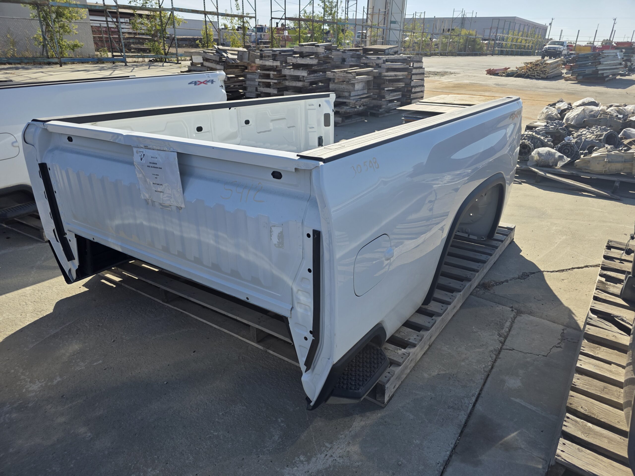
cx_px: 318
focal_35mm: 23
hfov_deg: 73.9
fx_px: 422
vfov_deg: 58.9
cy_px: 238
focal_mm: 6.3
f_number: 1.7
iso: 80
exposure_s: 1/5153
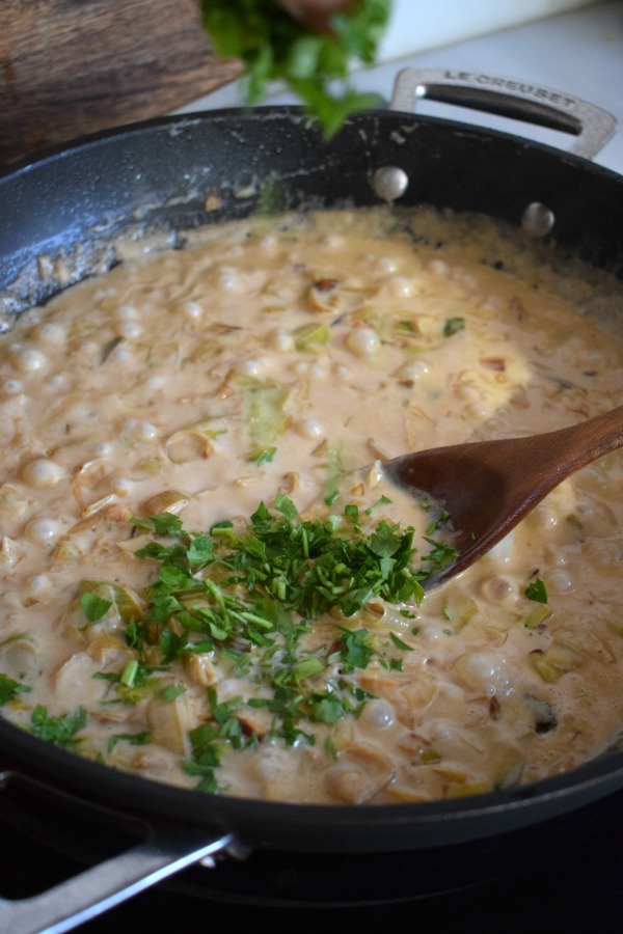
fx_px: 1324
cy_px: 467
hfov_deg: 26.5
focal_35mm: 51
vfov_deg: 38.9
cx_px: 312
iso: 2200
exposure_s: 1/60
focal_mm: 34
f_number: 4.5
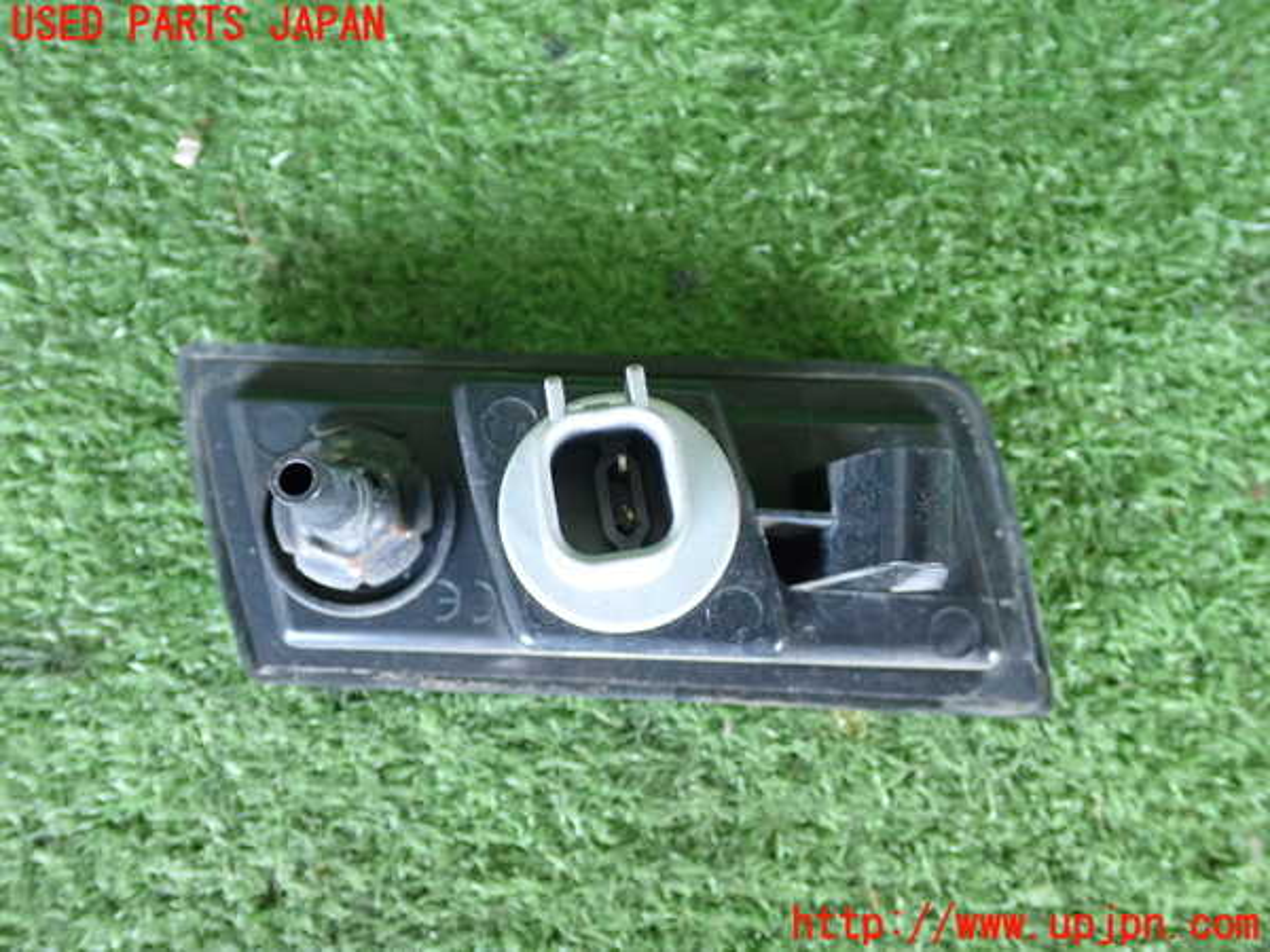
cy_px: 476
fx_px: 1321
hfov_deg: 51.4
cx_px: 635
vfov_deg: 39.7
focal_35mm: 36
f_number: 2.5
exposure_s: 1/40
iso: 800
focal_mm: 6.37
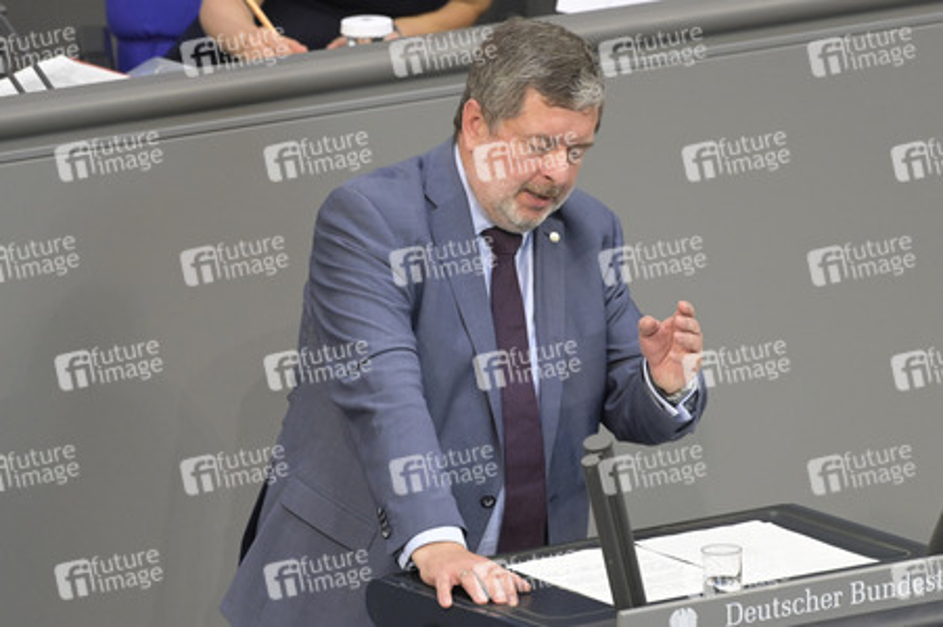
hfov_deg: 5.4
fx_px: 9946
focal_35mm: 380
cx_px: 472
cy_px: 314
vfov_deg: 3.6
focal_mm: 380
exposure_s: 1/400
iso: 8000
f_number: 5.6
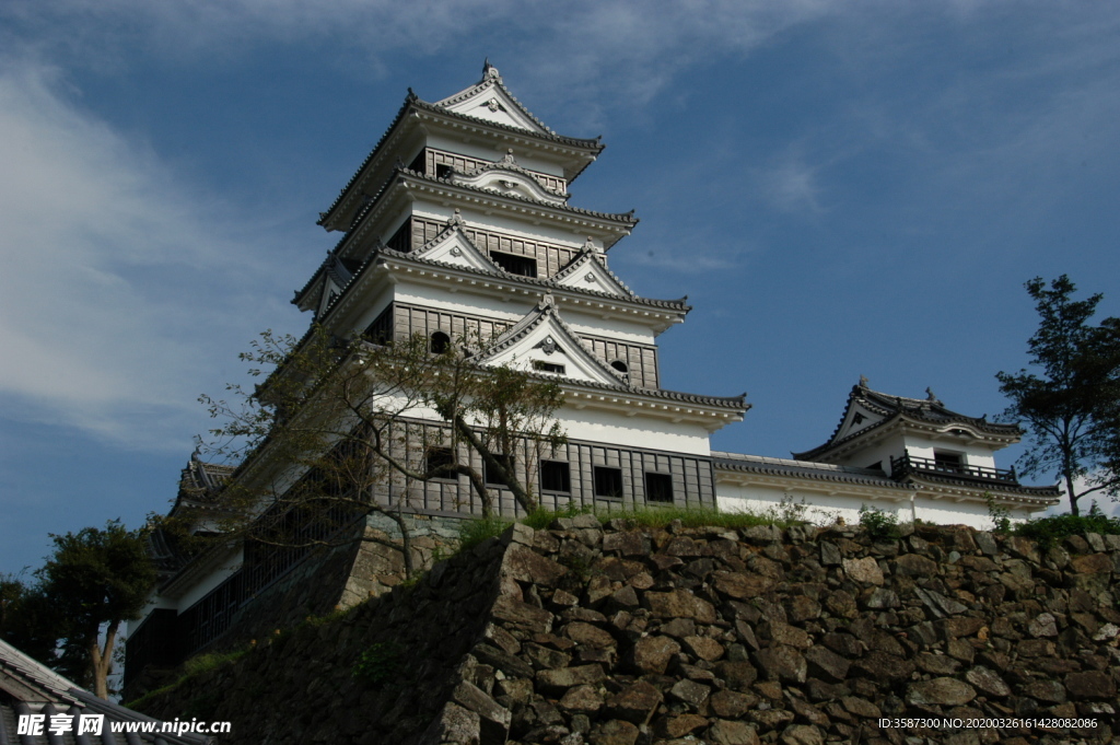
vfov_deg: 31.8
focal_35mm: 42
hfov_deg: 46.4
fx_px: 1306
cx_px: 560
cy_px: 372
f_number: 11
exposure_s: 1/500
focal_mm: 28
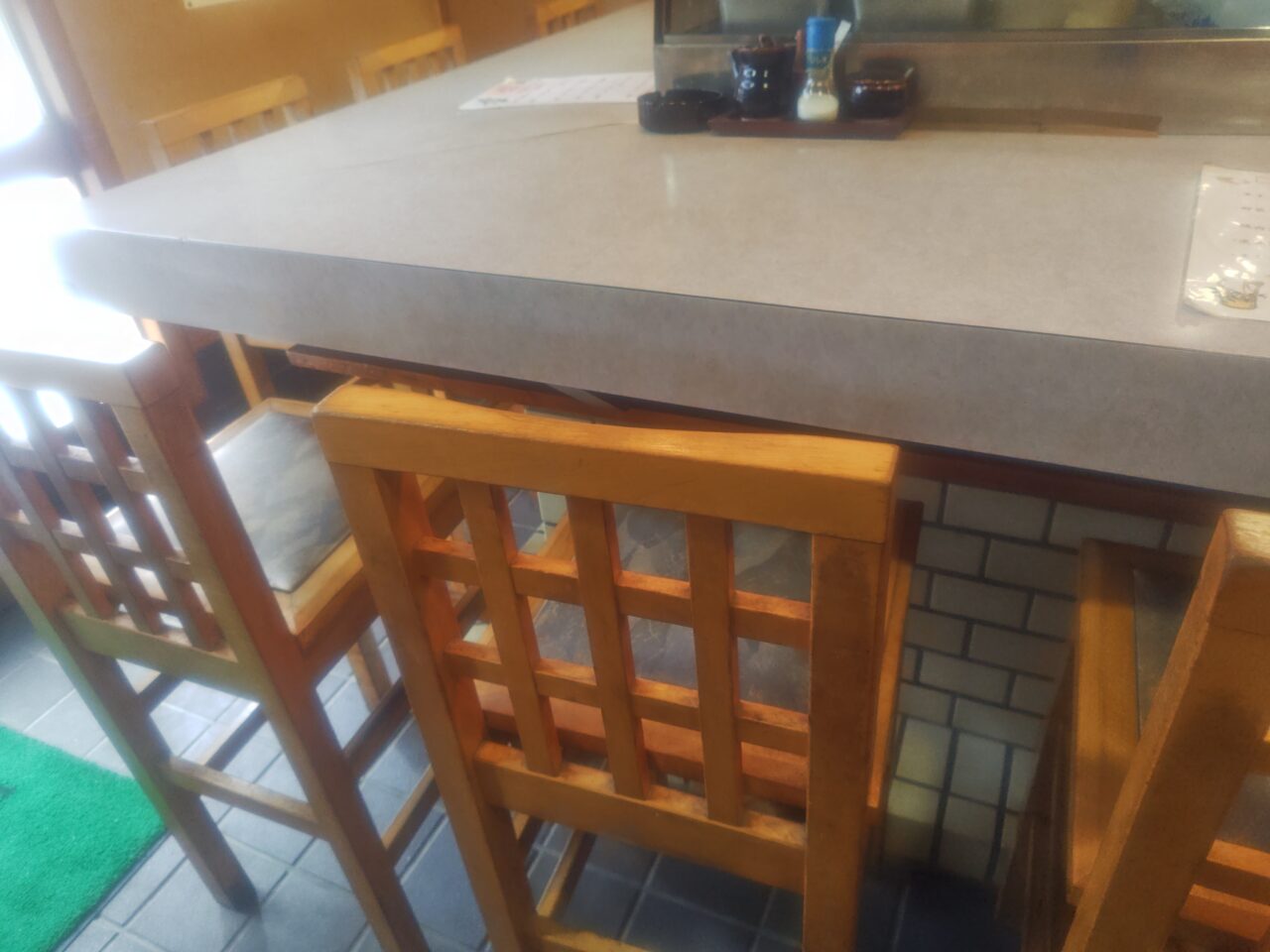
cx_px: 635
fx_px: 844
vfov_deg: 58.9
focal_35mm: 23
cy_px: 476
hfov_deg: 73.9
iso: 301
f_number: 1.9
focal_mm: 5.56
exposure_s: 1/50
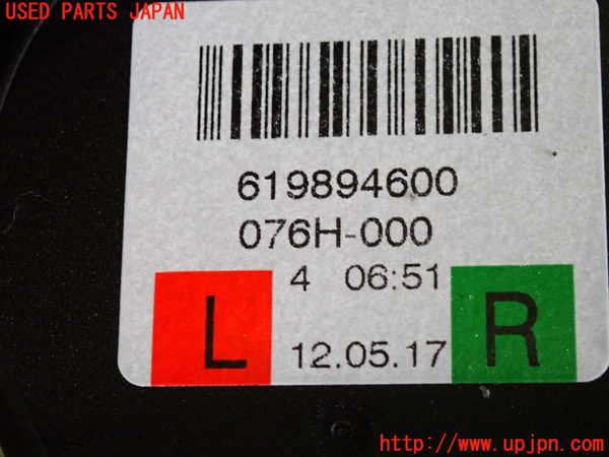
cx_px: 304
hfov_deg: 19.6
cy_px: 228
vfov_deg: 14.8
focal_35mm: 100
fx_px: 1759
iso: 800
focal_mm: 18
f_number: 4.9
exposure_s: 1/80
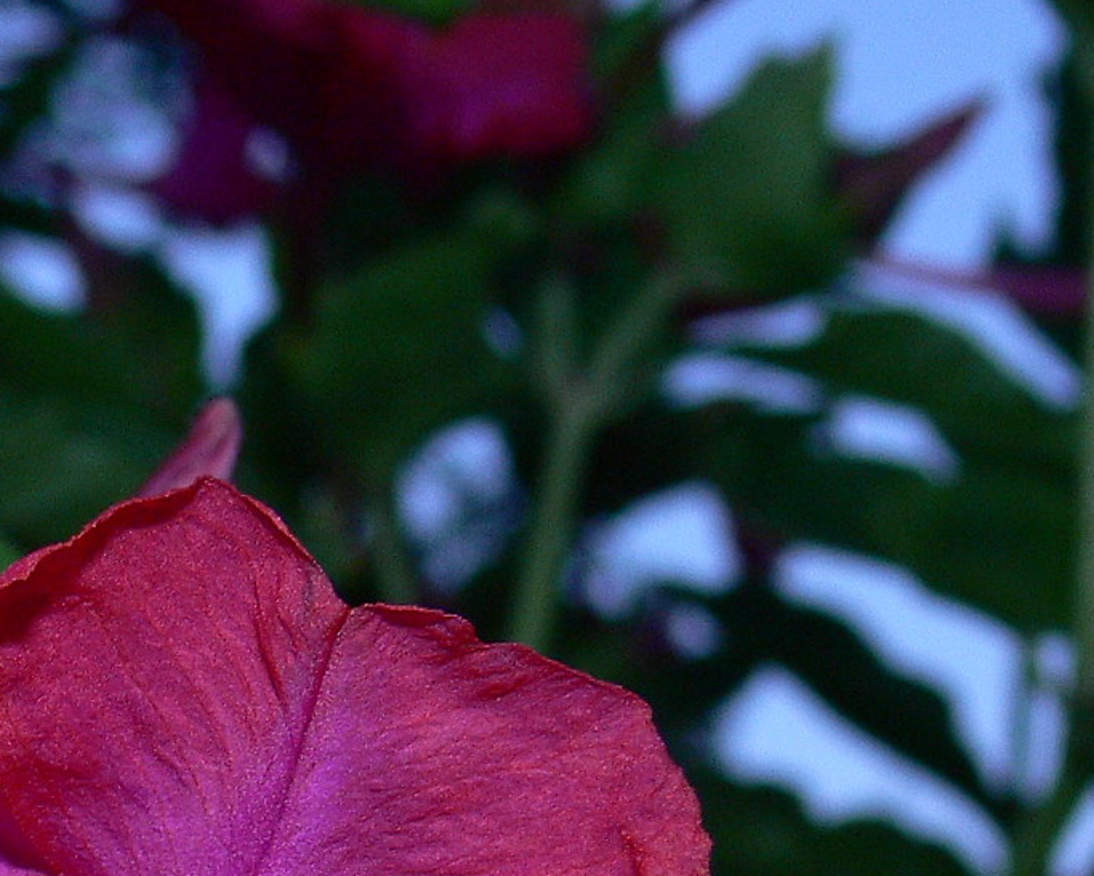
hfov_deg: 15.5
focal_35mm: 120
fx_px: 3887
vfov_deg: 12.5
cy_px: 1060
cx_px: -149
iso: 80
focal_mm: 7.4
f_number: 4
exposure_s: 1/30
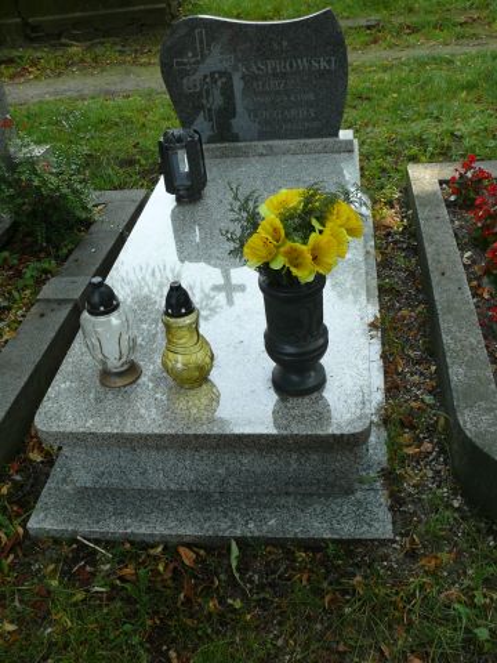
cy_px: 332
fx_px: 670
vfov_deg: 52.6
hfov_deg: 40.7
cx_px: 248
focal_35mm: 35
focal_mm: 7.4
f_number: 3.6
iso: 100
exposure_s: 1/125
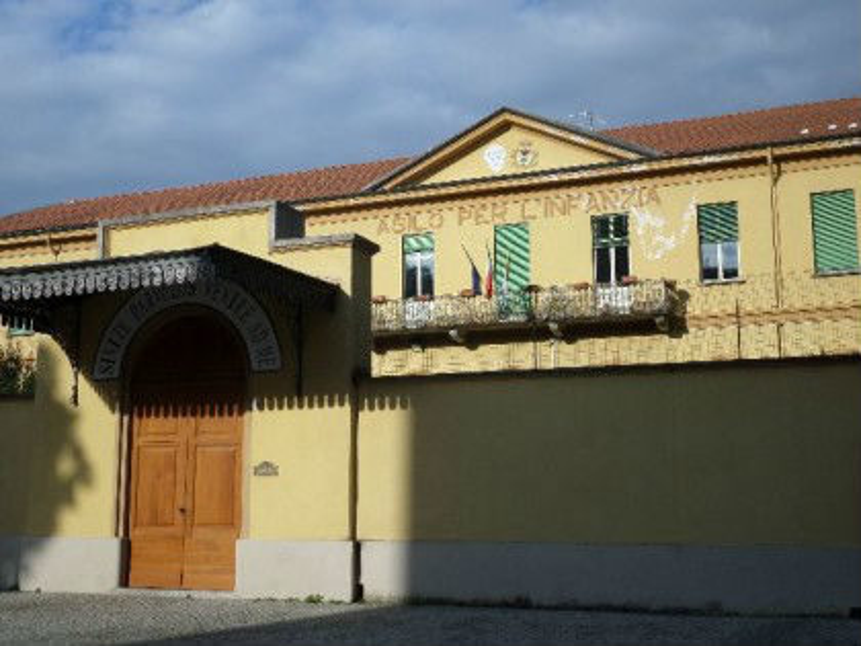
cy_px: 323
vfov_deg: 34.3
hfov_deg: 44.8
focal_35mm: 42
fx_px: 1045
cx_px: 430
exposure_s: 1/1000
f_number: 3.9
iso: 80
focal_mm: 7.6
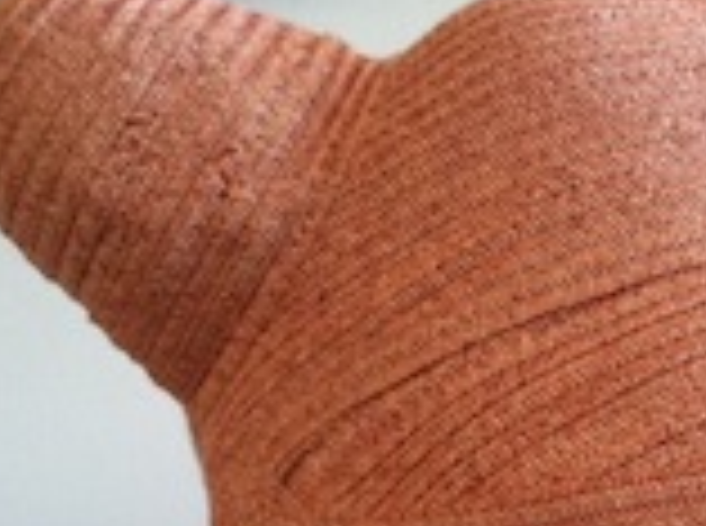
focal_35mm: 78
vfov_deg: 18.6
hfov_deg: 24.5
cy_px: 456
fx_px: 1587
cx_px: 598
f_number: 2.8
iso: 160
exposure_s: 1/15
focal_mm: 3.85
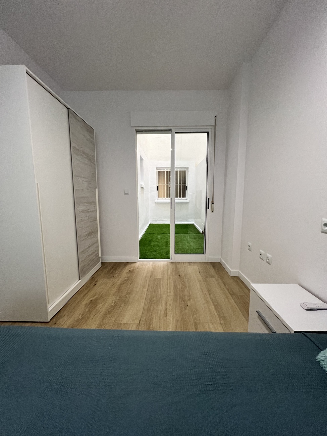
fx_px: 164
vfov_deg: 106.2
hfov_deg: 89.9
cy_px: 218
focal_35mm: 13
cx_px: 164
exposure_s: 1/101
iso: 200
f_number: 1.8
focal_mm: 1.57
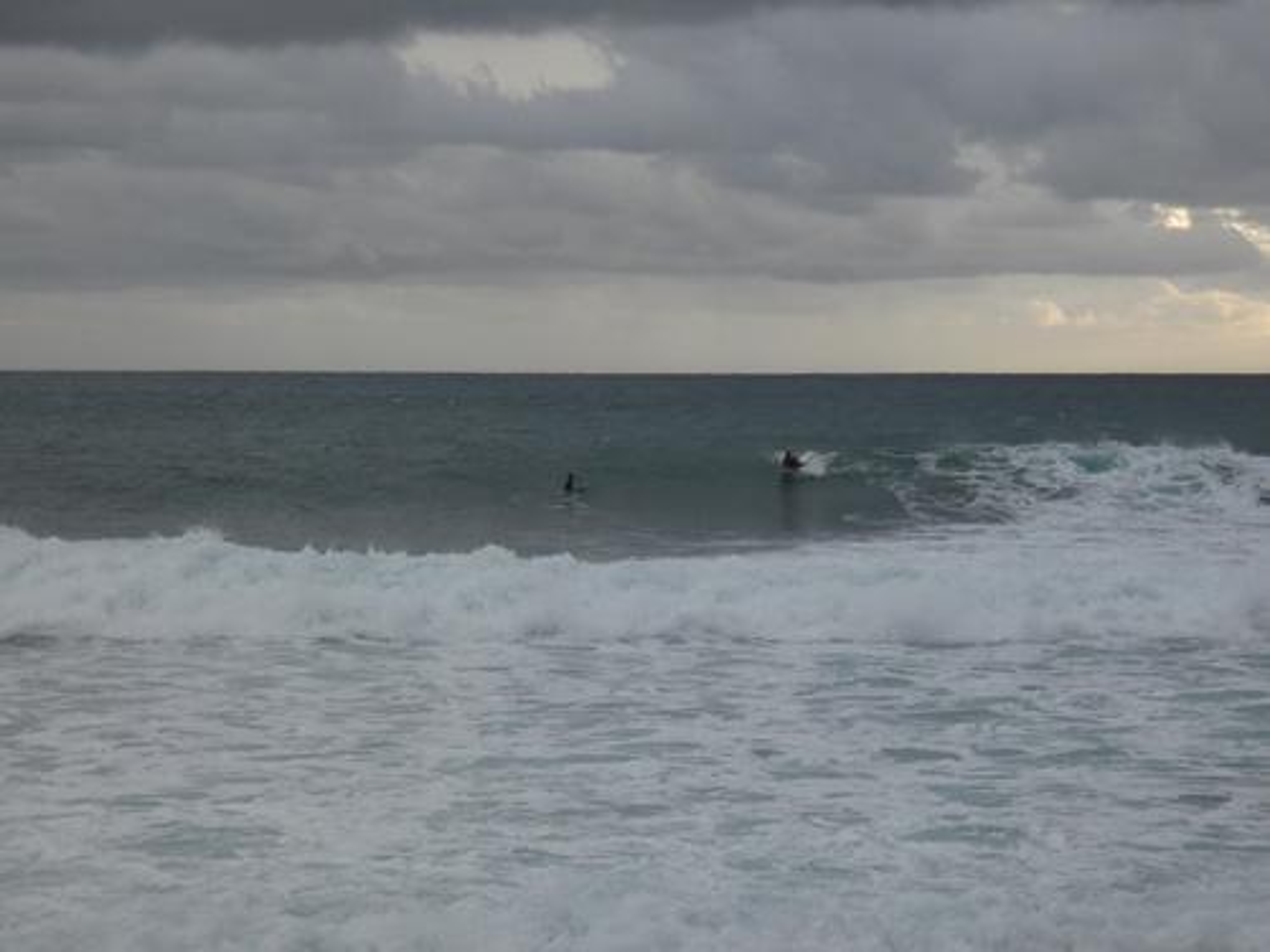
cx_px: 635
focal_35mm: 100
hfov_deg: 19.6
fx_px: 3669
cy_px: 476
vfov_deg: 14.8
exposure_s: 1/250
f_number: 4.8
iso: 400
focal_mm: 17.9
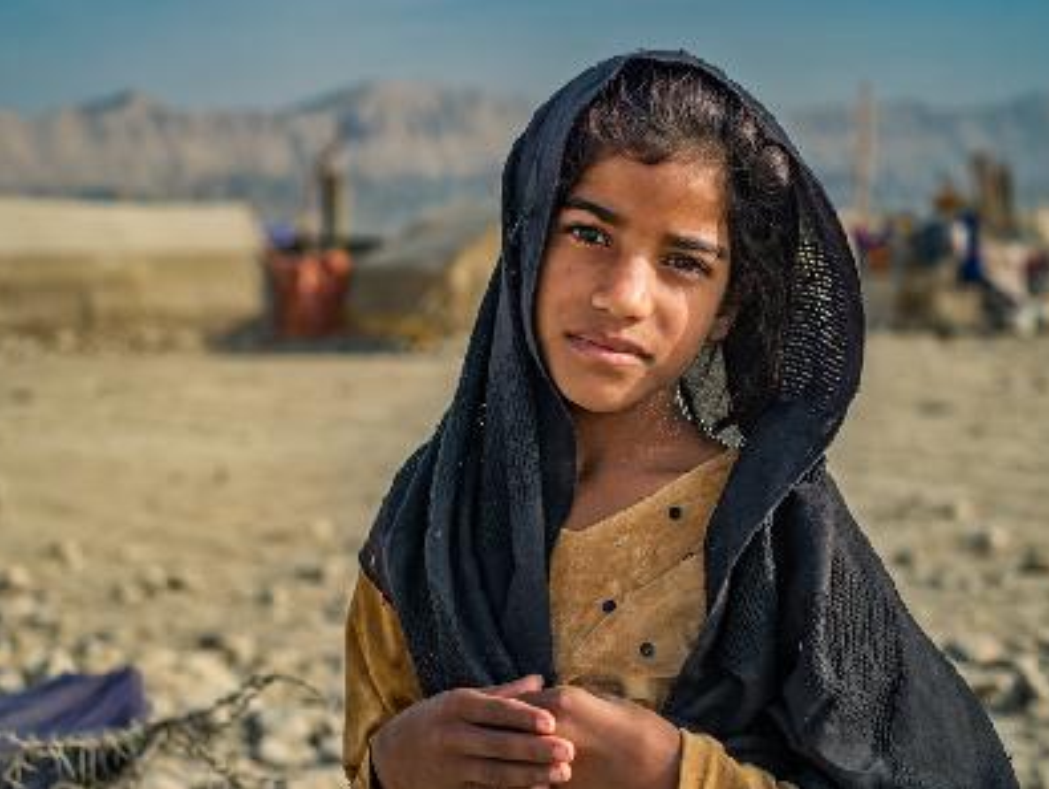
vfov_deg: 25.3
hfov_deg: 33.2
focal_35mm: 58
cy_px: 393
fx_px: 1759
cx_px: 489
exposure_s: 1/2700
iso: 200
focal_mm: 35
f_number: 2.8
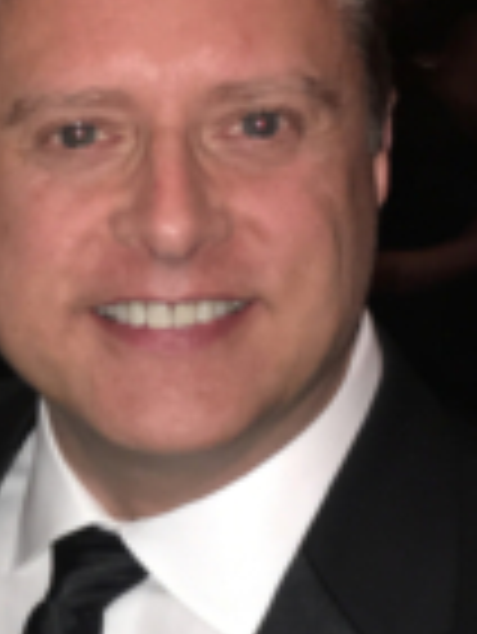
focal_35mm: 103
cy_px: 477
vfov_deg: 18.9
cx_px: -196
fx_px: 1890
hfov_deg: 13.7
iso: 80
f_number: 2.2
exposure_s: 1/16
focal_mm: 4.15
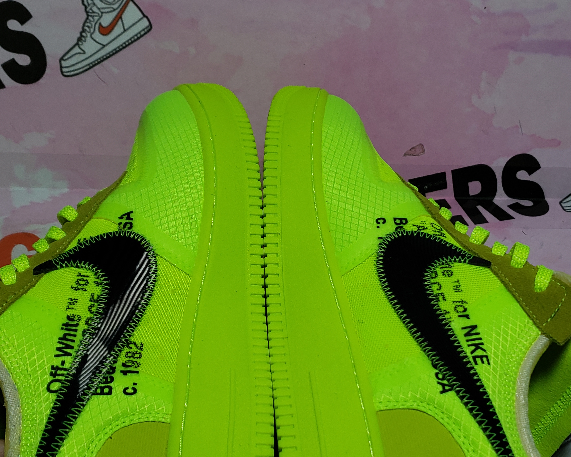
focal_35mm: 45
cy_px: 316
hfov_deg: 41.1
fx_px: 760
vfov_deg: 33.1
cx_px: 303
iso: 50
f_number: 1.5
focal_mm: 4.3
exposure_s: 1/1468
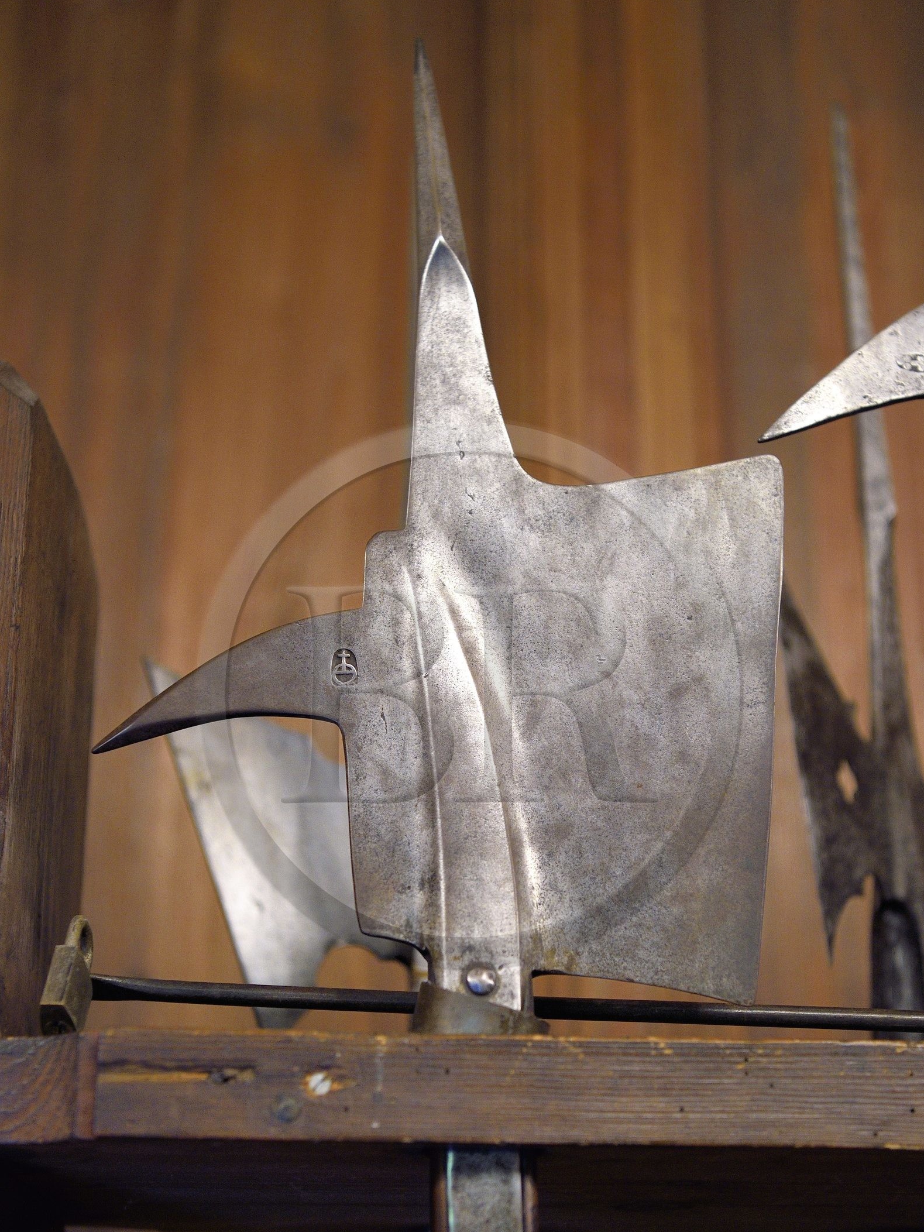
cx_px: 468
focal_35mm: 57
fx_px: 2028
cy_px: 695
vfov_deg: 33.7
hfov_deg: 25.7
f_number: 3.5
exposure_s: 1/30
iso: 1600
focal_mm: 52
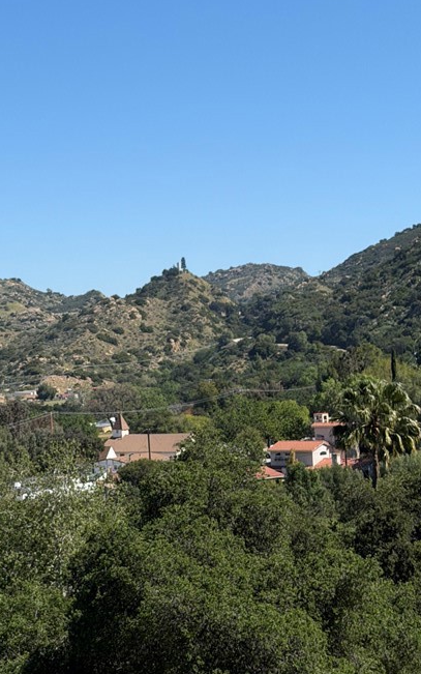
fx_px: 1468
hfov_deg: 16.1
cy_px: 335
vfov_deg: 25.8
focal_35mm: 80
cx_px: 48
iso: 80
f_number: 1.78
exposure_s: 1/8772
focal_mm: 6.76
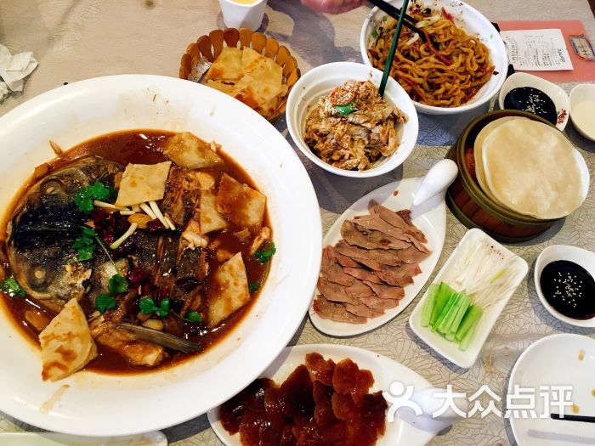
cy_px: 223
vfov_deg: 48.2
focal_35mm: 29
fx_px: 498
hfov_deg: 61.7
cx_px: 298
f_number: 2.2
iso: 100
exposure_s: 1/33
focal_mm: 4.15
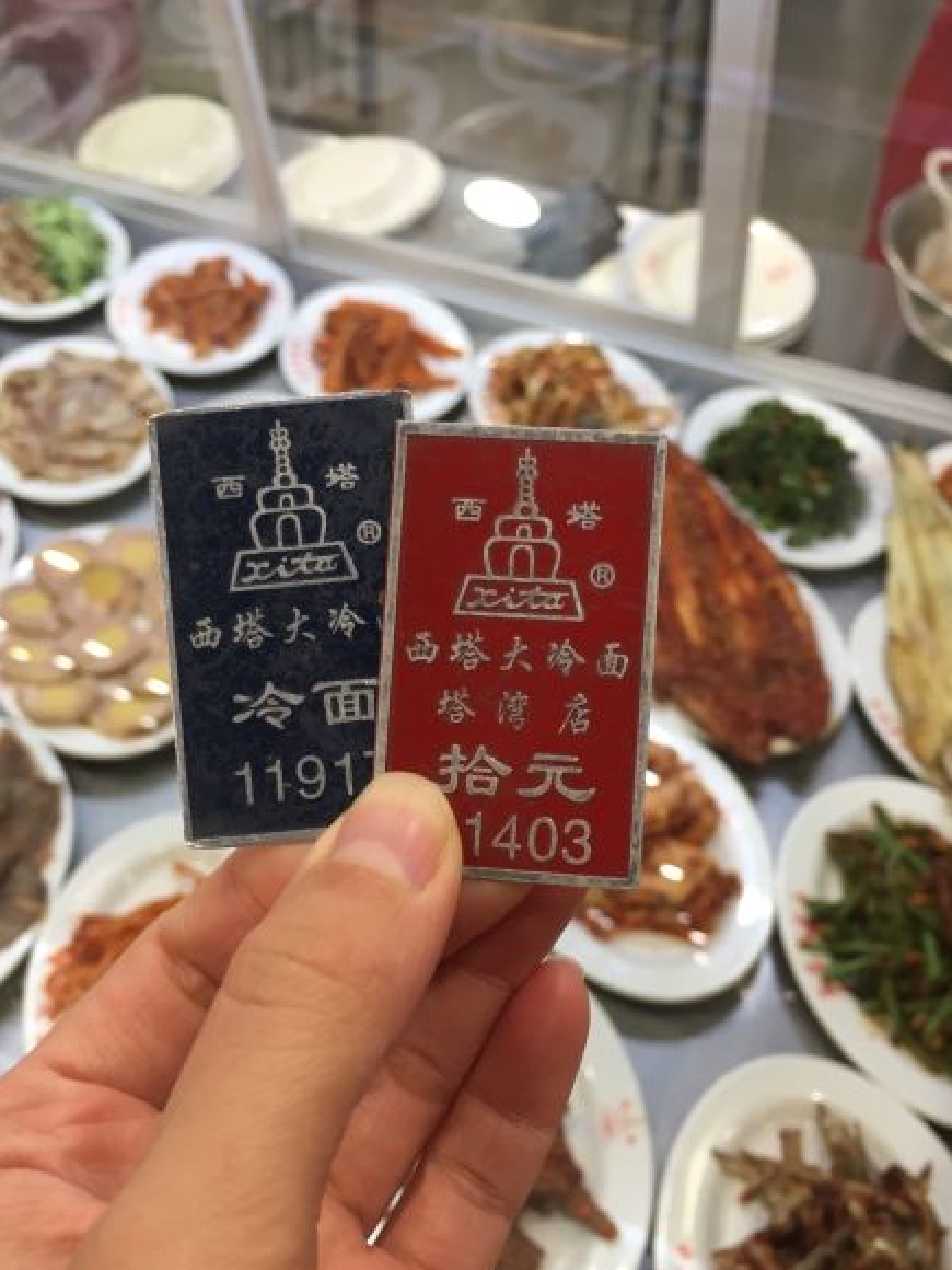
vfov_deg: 52.6
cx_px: 461
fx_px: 1283
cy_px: 685
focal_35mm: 35
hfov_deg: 40.7
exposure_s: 1/33
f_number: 2.2
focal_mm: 4.15
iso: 64
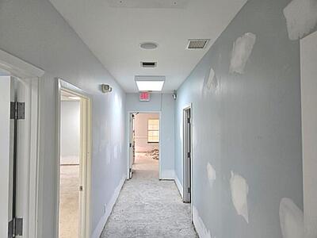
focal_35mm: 23
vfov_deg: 58.9
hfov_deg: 73.9
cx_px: 158
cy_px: 119
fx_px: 211
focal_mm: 5.4
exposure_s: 1/120
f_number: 1.8
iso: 160
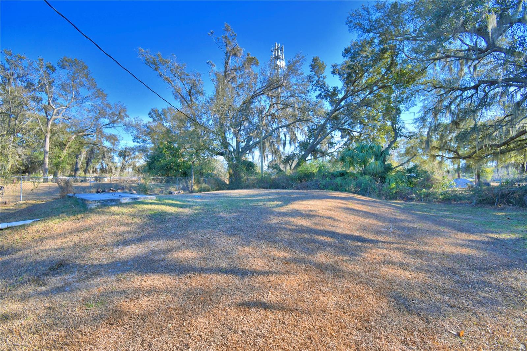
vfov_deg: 77.3
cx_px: 264
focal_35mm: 15
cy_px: 176
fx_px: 220
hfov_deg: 100.4
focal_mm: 10
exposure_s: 1/500
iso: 125
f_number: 4.5
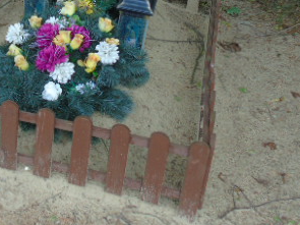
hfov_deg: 29.9
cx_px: 55
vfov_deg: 22.4
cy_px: -1
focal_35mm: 63
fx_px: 546
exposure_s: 1/80
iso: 80
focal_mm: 5.2
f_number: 3.6
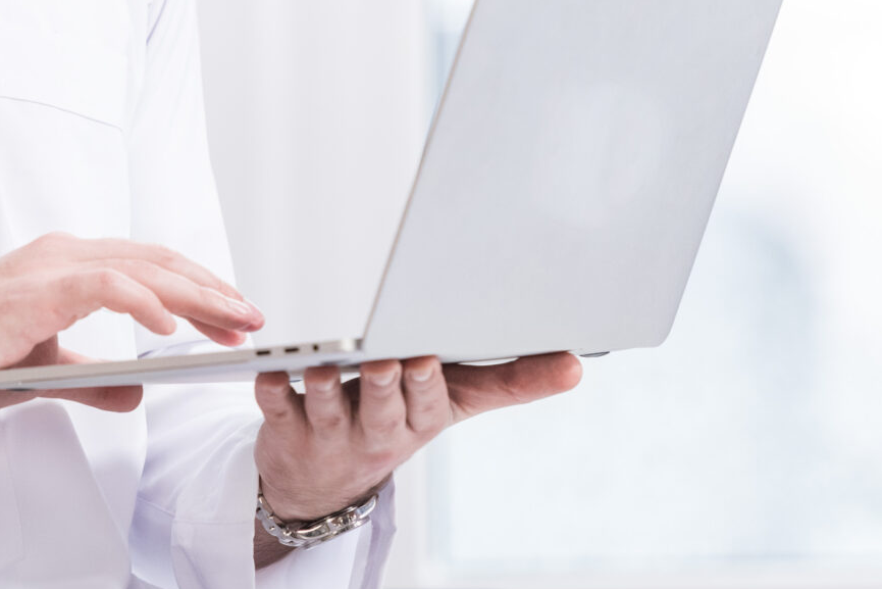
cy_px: -37
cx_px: 169
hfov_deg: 4.0
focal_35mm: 518
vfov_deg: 2.7
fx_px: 12692
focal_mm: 175
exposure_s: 1/200
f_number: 3.2
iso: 800
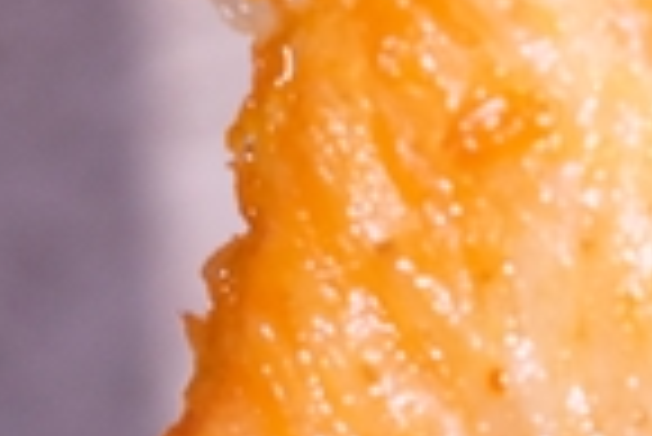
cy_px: 378
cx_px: 1034
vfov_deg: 6.3
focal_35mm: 217
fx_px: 3934
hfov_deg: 9.2
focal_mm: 23
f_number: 3.2
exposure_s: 1/58
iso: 800
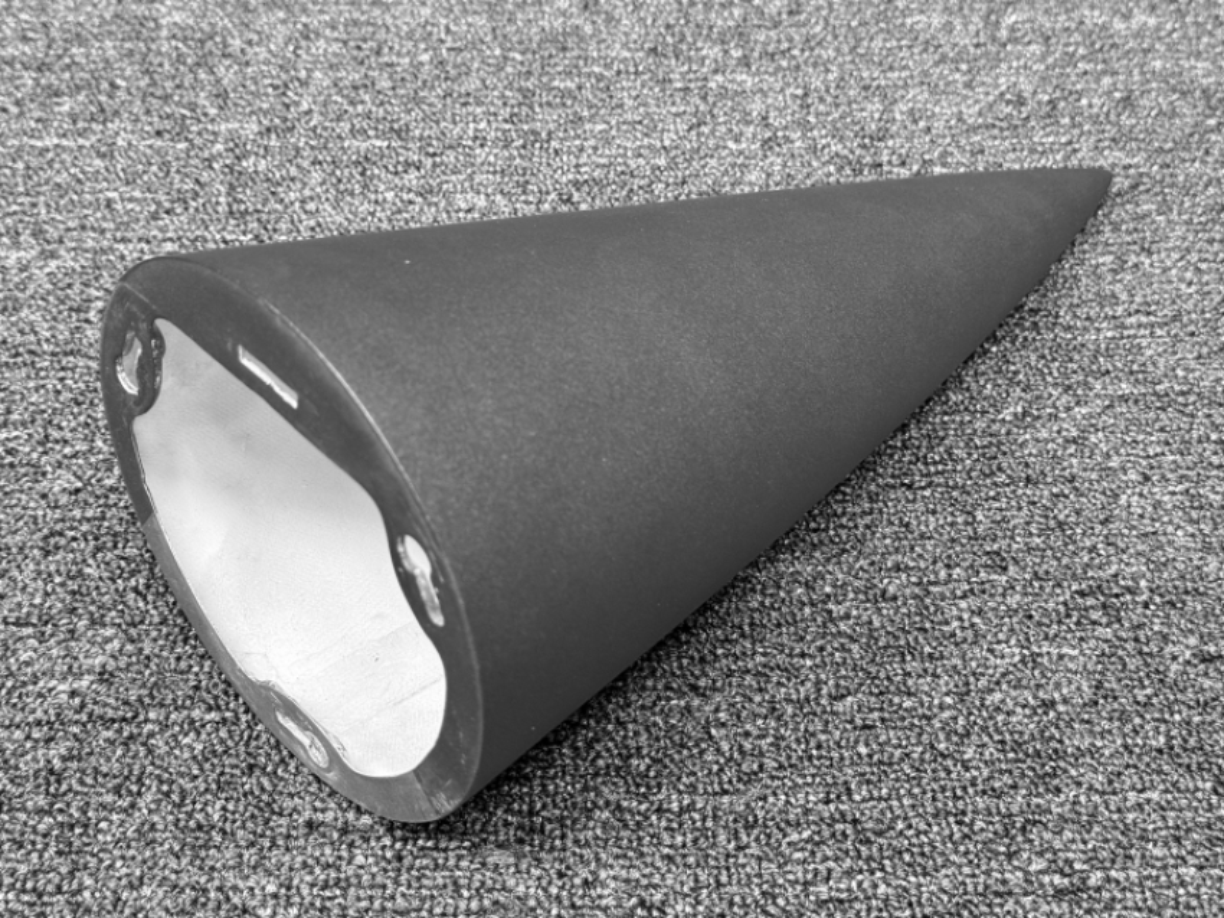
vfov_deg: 30.3
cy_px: 459
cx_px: 612
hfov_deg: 39.7
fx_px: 1697
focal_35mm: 48
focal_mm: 6.76
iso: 250
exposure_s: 1/41
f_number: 1.78
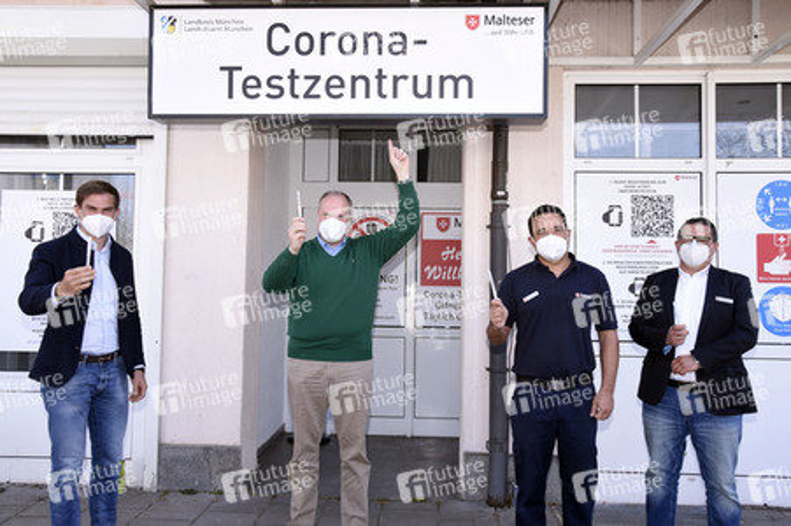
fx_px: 681
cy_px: 263
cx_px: 396
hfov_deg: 60.3
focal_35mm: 31
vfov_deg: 42.3
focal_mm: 31
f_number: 9
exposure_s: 1/160
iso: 640
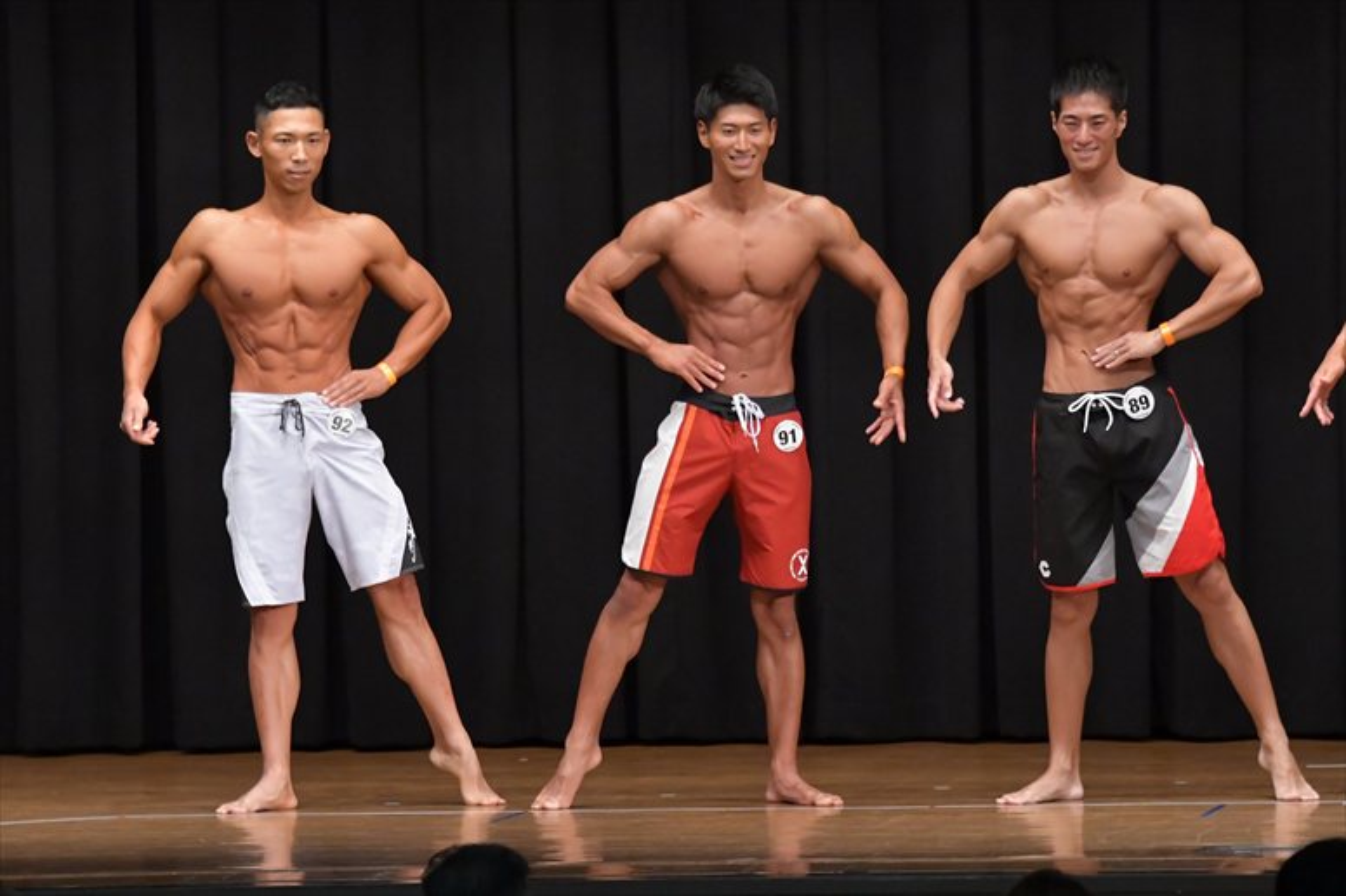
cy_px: 448
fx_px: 8110
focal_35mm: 217
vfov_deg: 6.3
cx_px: 673
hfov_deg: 9.5
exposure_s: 1/400
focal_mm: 145
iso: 6400
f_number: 5.6
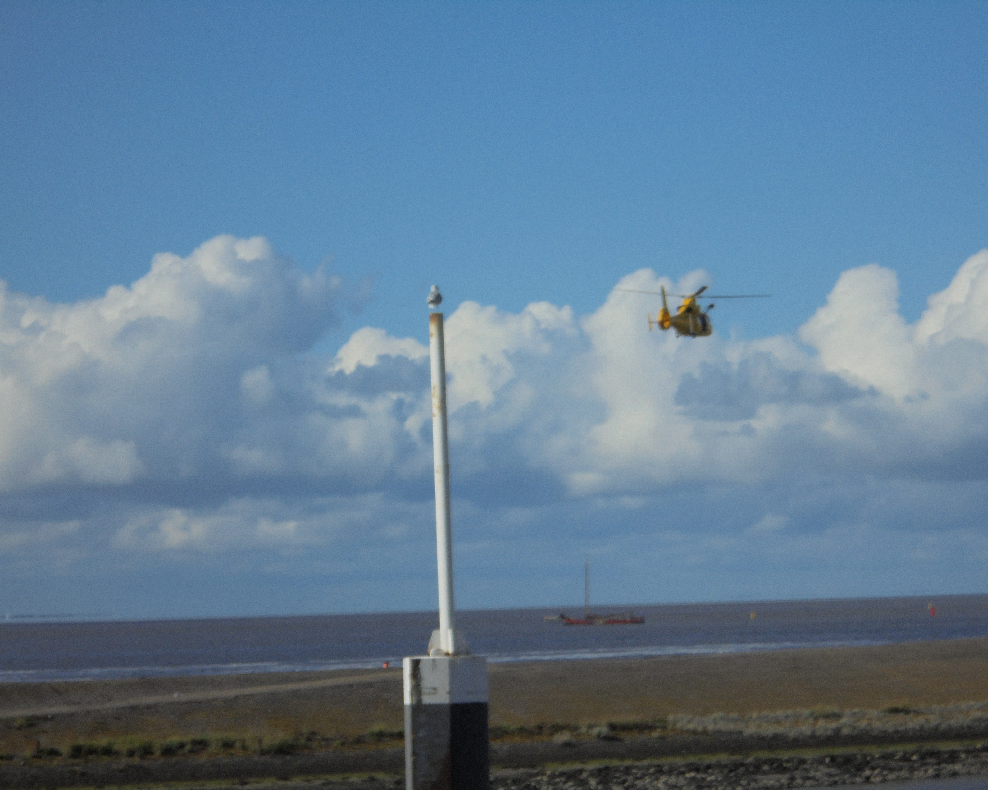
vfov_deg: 9.5
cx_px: 501
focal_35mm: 163
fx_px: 4766
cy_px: 395
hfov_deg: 11.8
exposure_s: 1/800
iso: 100
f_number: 6.5
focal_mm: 27.6
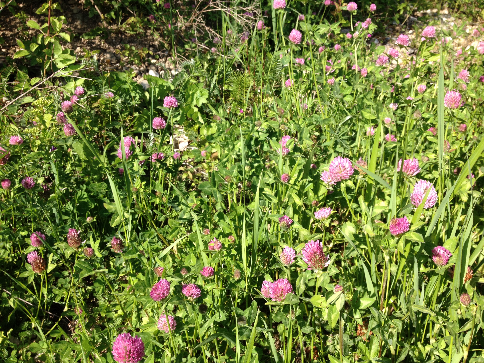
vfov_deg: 40.7
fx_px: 489
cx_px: 242
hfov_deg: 52.6
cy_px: 182
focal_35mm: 35
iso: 50
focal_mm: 4.28
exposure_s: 1/800
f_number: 2.4
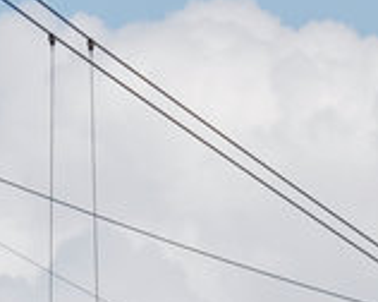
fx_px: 7397
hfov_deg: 2.9
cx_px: -428
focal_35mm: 662
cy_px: 907
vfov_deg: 2.3
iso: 250
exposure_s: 1/1000
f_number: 5.6
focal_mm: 62
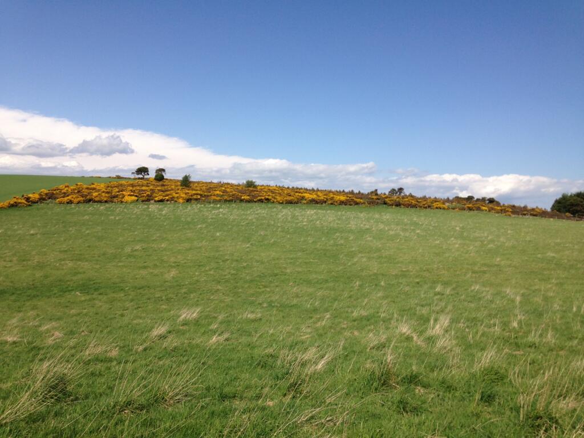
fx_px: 557
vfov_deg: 42.9
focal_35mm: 33
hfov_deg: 55.4
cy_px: 219
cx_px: 292
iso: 50
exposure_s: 1/2169
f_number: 2.4
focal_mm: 4.12
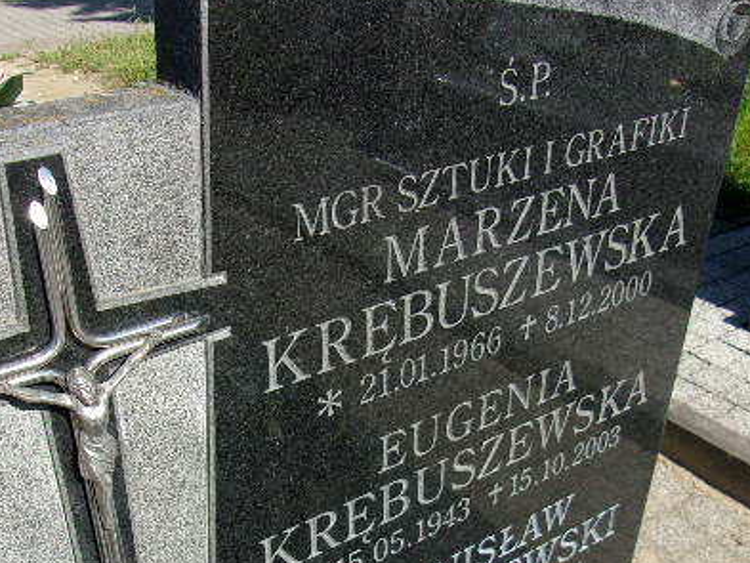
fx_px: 954
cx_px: 359
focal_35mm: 44
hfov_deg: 42.9
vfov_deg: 32.4
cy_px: 405
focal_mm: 4.9
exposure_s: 1/80
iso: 80
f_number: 10.4
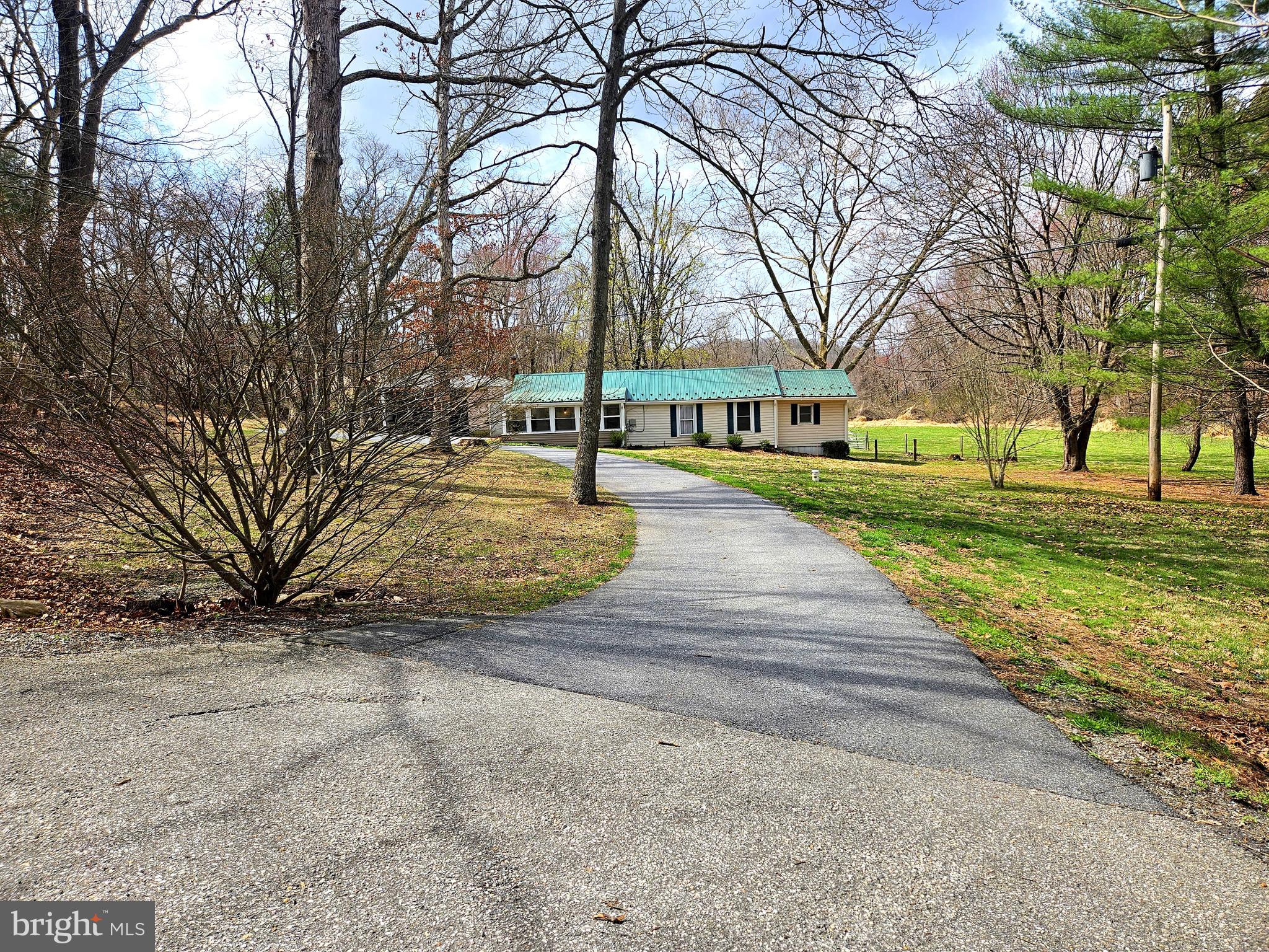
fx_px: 843
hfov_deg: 73.9
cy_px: 476
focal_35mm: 23
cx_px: 634
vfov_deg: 58.9
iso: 25
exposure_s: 1/1732
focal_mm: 5.4
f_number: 1.8
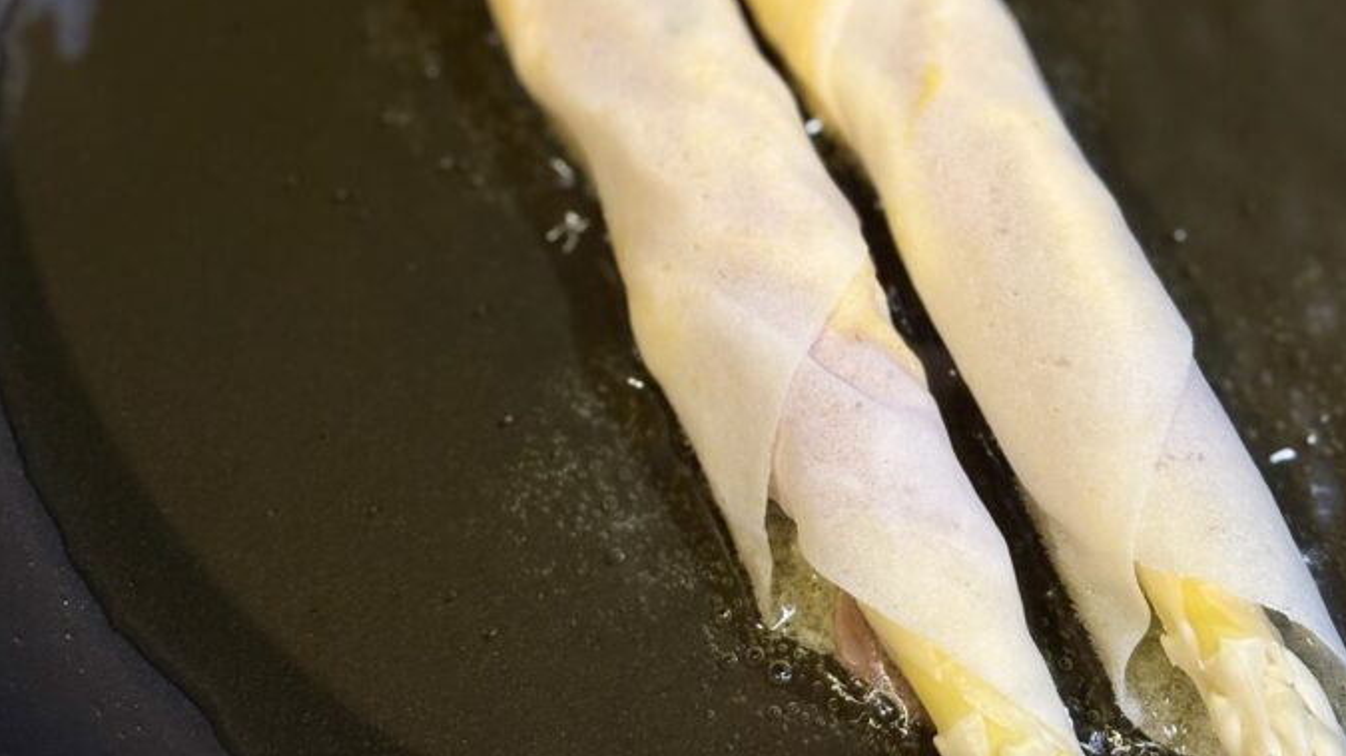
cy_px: 54
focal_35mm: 86
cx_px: 760
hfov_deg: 24.7
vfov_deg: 13.9
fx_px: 3068
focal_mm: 5.96
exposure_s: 1/50
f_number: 1.6
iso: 64
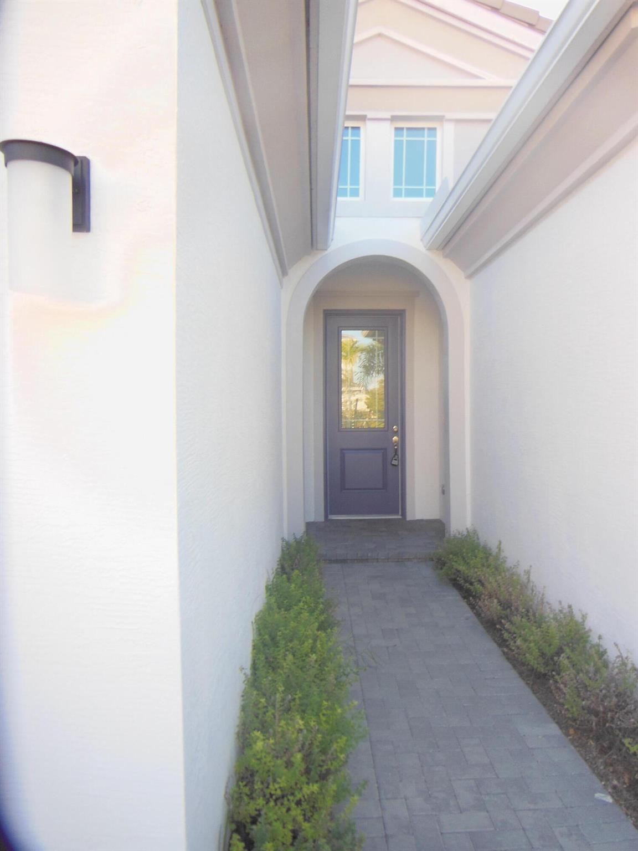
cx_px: 319
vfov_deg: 69.4
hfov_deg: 54.9
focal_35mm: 25
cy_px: 426
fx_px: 614
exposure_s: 1/125
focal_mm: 4.5
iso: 125
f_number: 3.5
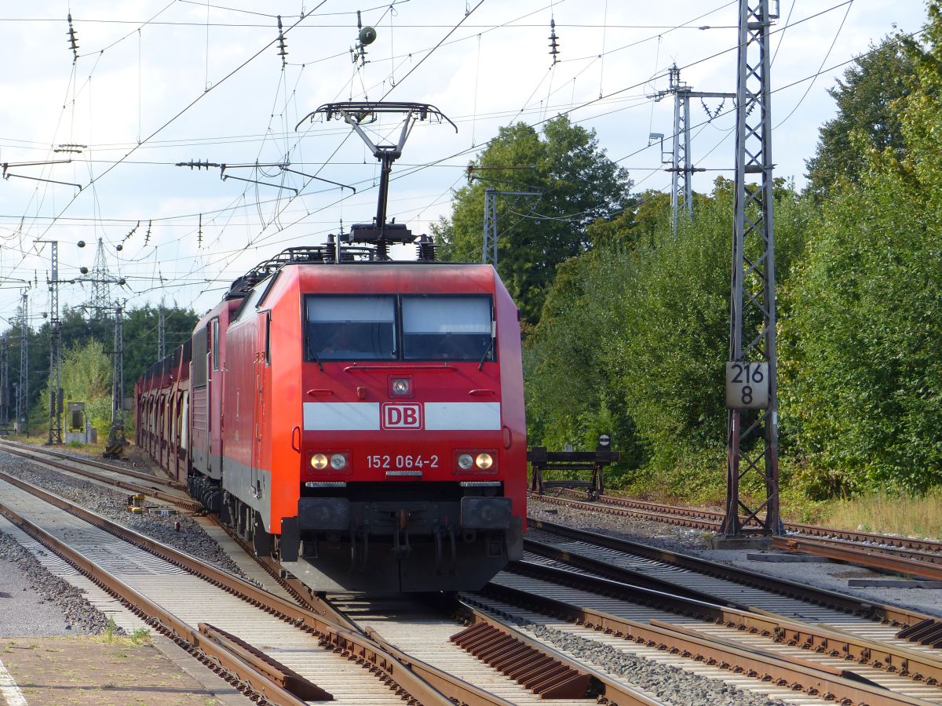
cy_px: 353
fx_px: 4490
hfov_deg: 12.0
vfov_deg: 9.0
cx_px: 471
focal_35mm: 165
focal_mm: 29.6
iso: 100
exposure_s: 1/640
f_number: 3.2
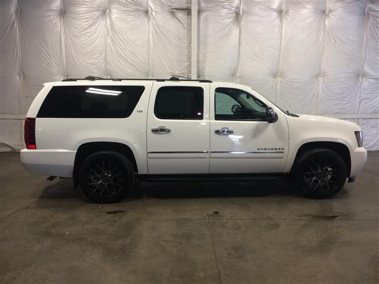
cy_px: 142
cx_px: 190
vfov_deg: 48.2
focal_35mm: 29
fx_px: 318
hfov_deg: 61.7
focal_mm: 4.15
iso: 50
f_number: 2.2
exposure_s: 1/33
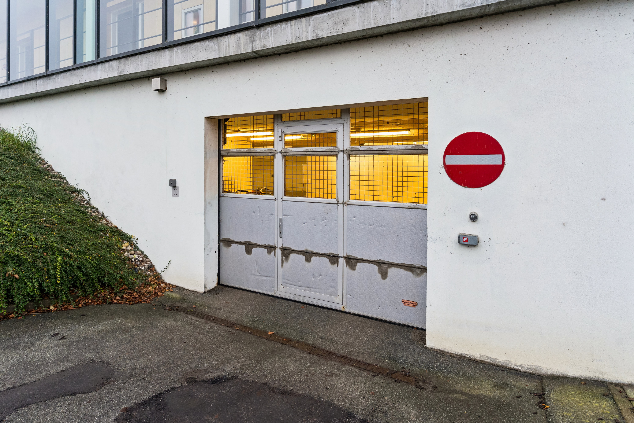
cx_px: 317
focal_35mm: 19
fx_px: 335
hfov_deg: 86.9
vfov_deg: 64.6
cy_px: 212
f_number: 6.7
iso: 500
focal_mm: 19
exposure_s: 1/30
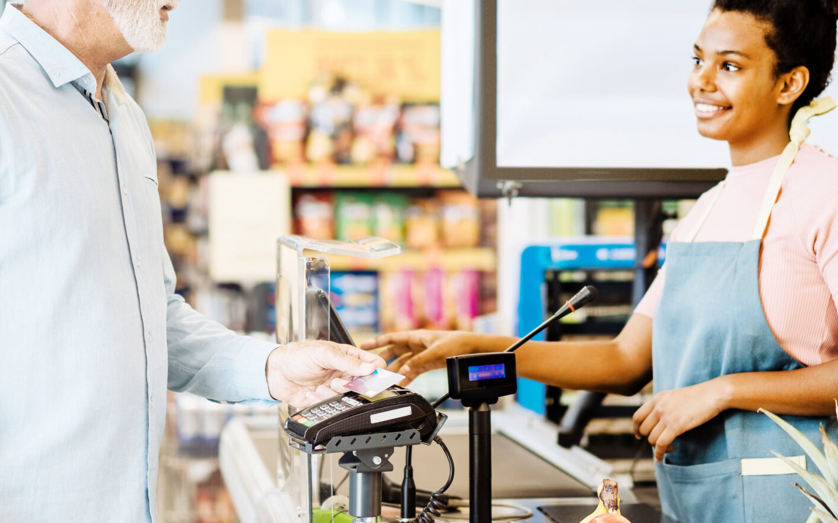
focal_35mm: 102
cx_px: 413
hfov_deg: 20.4
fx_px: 2329
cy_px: 213
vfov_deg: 12.8
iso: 160
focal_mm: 55
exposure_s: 1/320
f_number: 1.8
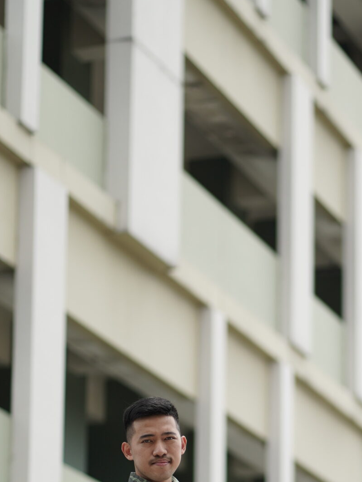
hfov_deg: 7.5
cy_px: 401
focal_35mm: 197
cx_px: 296
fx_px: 2746
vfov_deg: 10.0
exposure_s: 1/4000
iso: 125
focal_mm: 85
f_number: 1.8
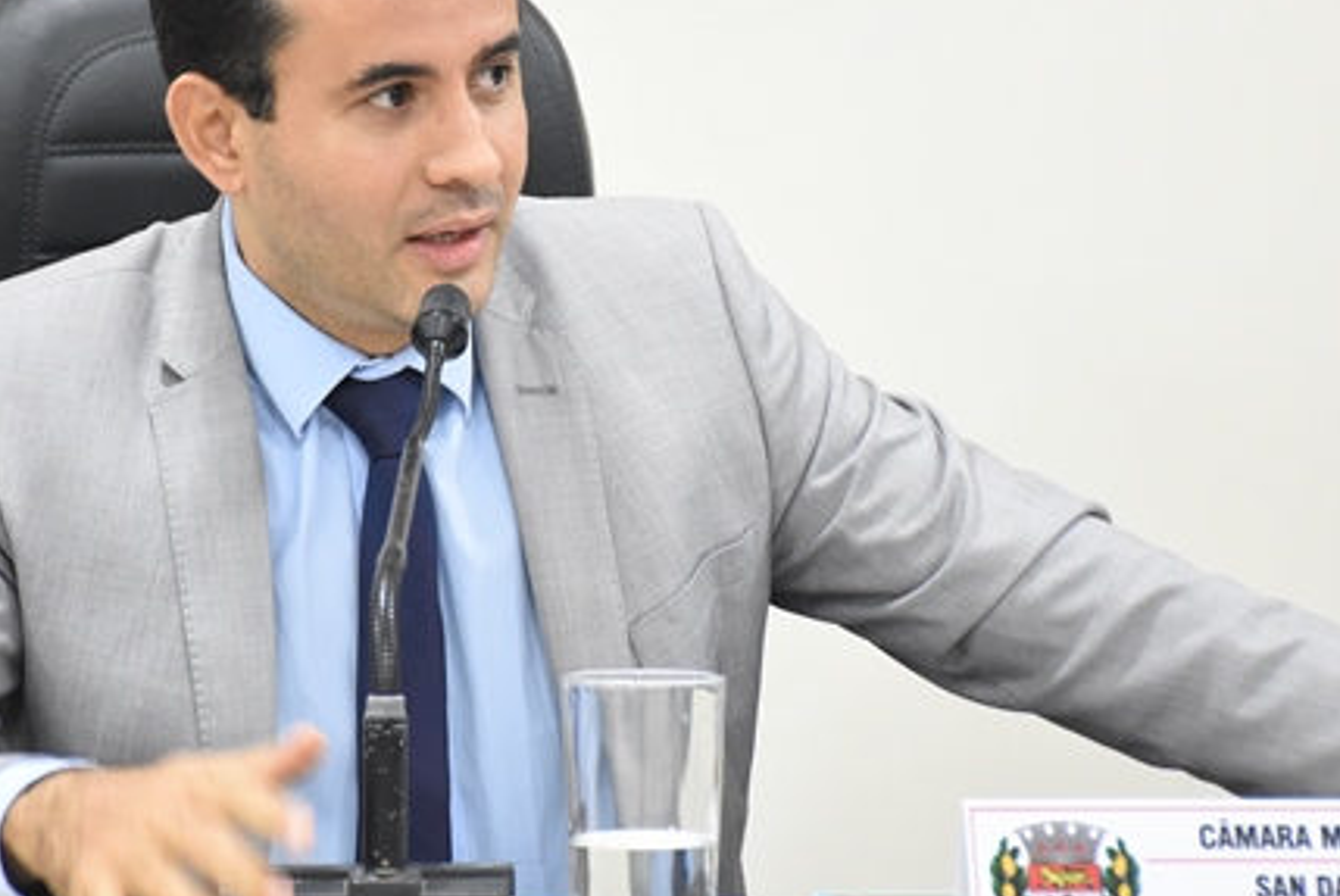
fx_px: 7927
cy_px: 378
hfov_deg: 9.7
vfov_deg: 6.5
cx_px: 593
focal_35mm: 213
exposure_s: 1/40
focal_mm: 95
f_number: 5.3
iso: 4000
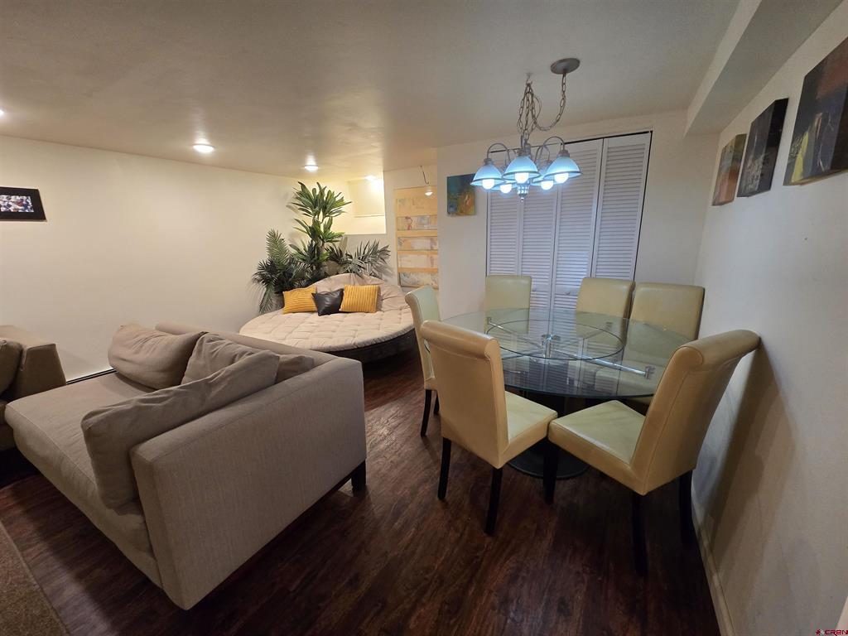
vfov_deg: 89.9
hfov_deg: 106.2
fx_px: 318
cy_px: 318
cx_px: 424
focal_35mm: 13
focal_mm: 2.2
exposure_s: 1/60
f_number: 2.2
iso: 250
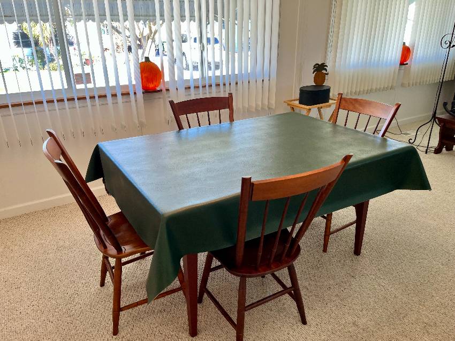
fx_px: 342
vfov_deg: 53.0
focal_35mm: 26
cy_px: 170
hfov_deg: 67.3
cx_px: 228
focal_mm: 5.1
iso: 100
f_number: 1.6
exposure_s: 1/120
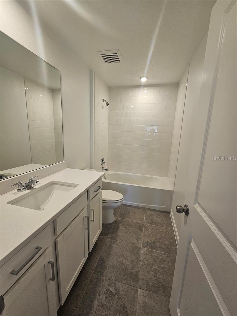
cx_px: 118
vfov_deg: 106.2
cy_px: 158
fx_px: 119
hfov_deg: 89.9
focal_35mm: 13
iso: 64
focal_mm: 2.2
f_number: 2.2
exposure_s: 1/60
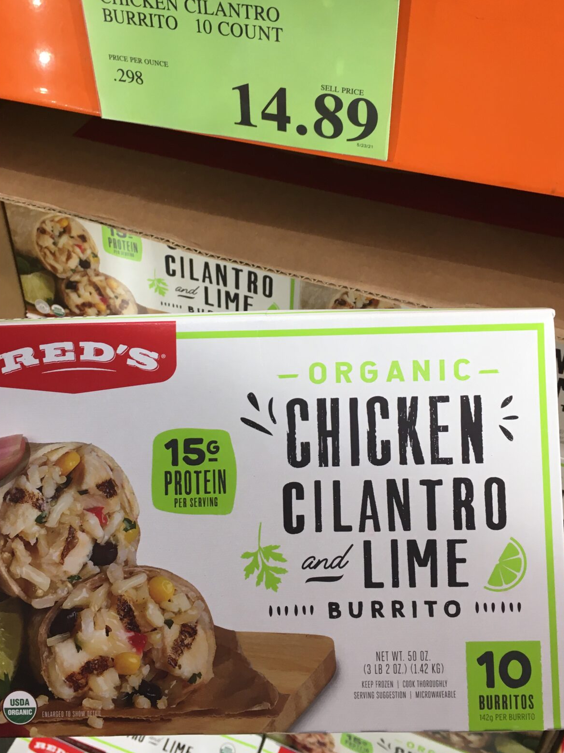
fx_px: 826
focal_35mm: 38
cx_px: 255
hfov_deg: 37.7
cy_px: 336
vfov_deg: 48.9
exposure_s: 1/30
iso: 25
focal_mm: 4.15
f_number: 2.2
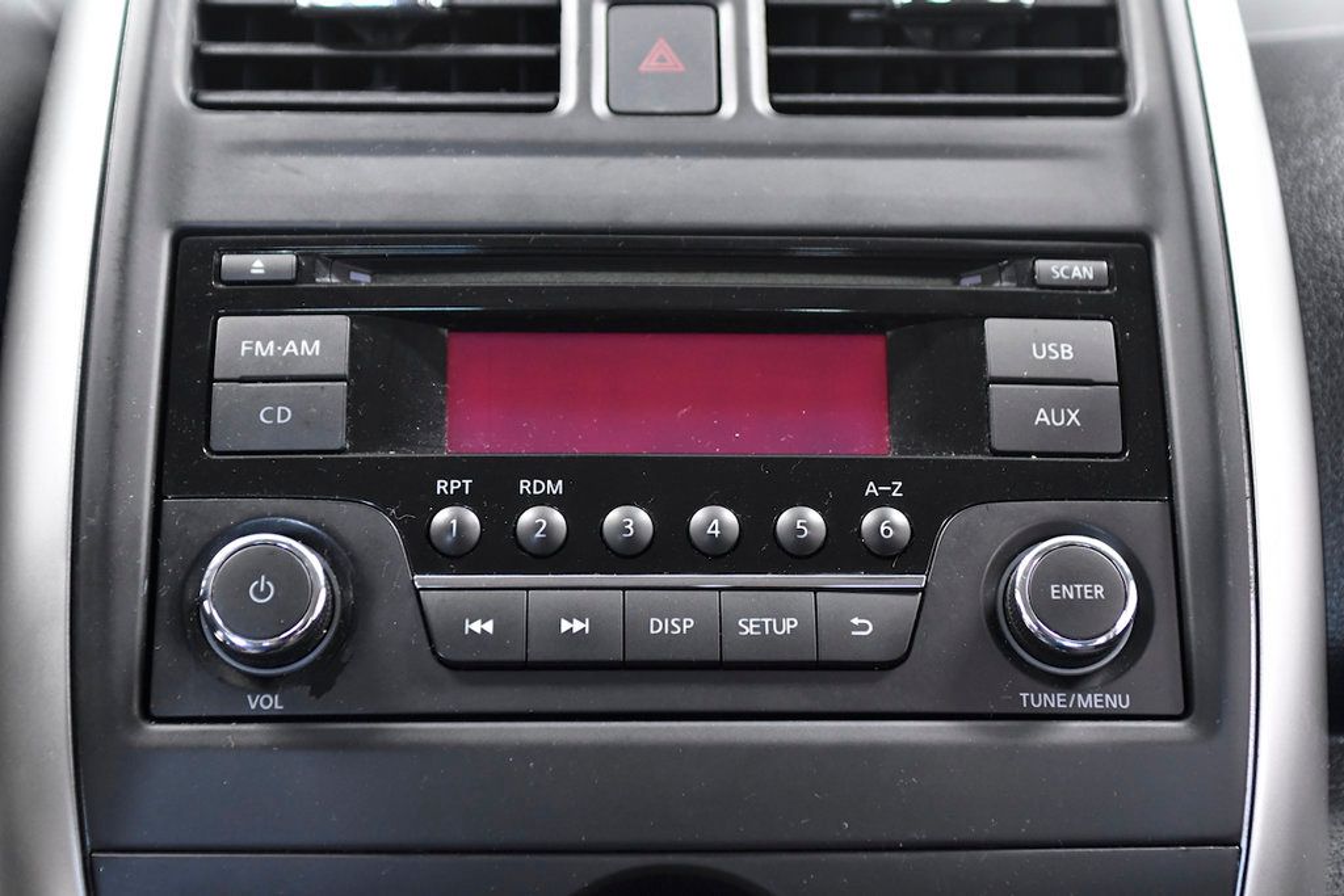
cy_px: 448
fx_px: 2352
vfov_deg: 21.6
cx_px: 672
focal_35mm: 63
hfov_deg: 31.9
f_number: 3.5
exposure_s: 1/160
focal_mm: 42
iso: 1600
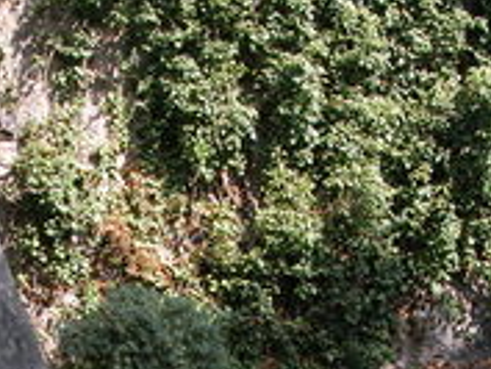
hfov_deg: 24.3
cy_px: 386
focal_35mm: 79
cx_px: 97
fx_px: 1121
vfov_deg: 18.1
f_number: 4.5
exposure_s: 1/154
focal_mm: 8.9
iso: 100
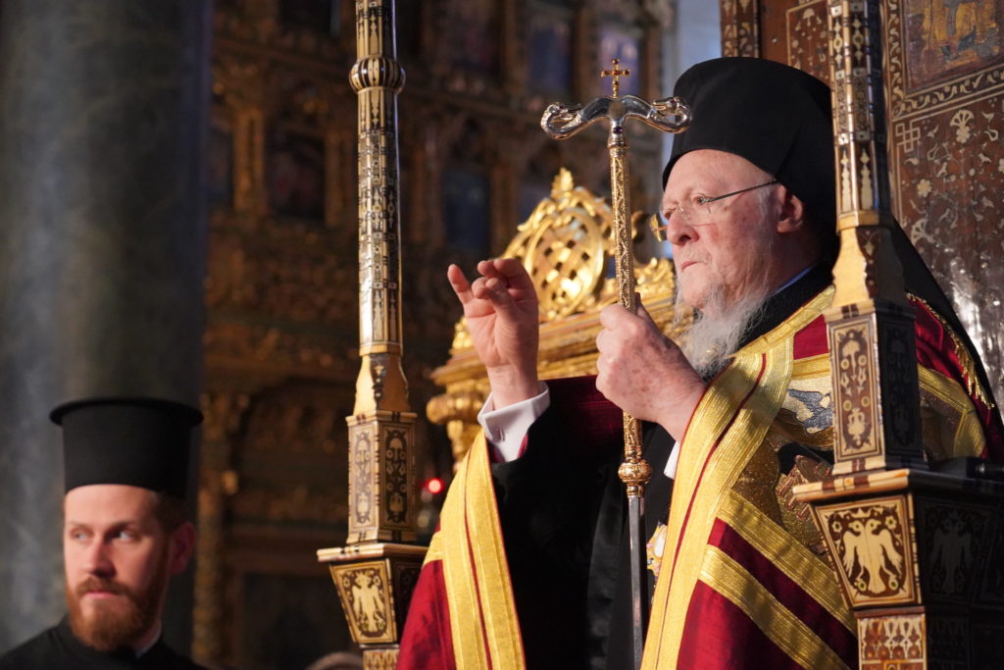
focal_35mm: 68
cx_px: 502
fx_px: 1897
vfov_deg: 20.0
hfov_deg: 29.7
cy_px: 335
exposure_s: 1/60
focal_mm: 68
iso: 12800
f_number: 4
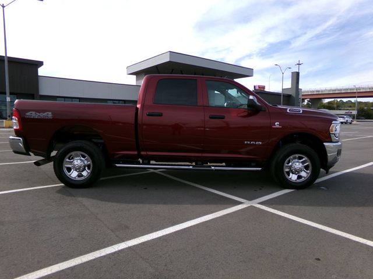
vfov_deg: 56.8
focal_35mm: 24
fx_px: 259
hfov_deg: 71.6
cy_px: 140
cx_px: 186
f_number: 3.7
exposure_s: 1/550
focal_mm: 4.3
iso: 100
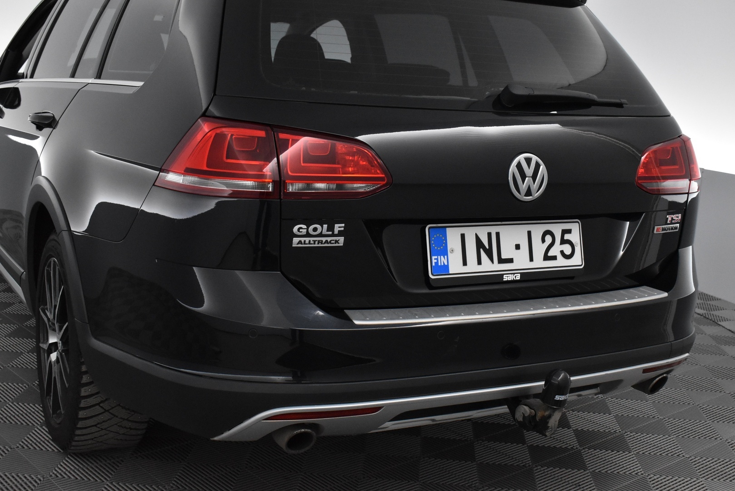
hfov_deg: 43.6
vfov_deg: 29.9
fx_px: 919
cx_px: 368
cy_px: 246
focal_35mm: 45
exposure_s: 1/160
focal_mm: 30
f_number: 6.3
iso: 3200
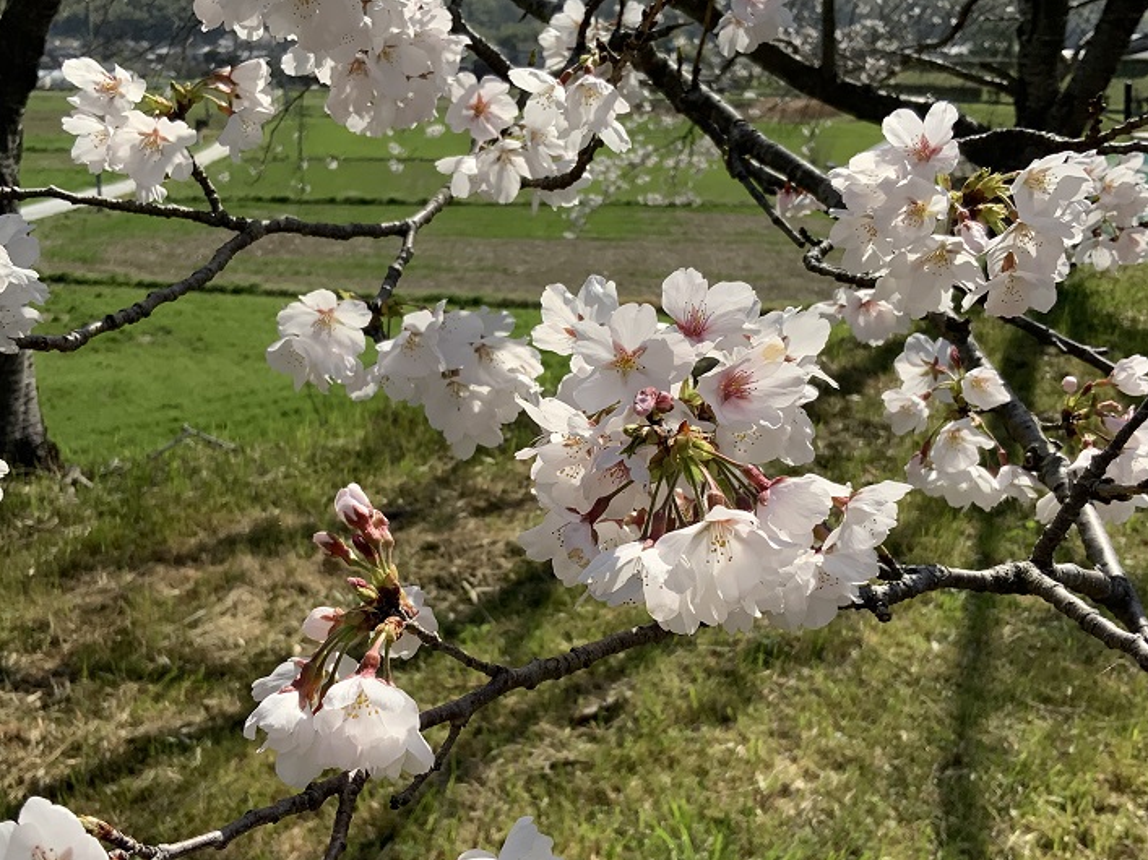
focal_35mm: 41
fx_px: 1359
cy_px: 472
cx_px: 550
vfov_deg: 35.1
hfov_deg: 45.8
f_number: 1.8
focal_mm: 3
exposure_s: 1/2320
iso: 20
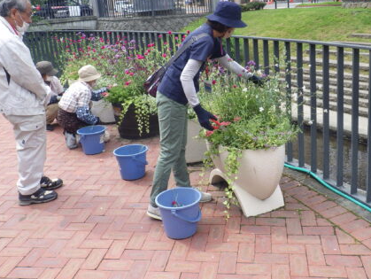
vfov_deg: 37.5
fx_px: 408
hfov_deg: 48.6
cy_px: 99
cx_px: 224
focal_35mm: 38
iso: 125
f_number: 4.2
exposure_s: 1/320
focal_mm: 5
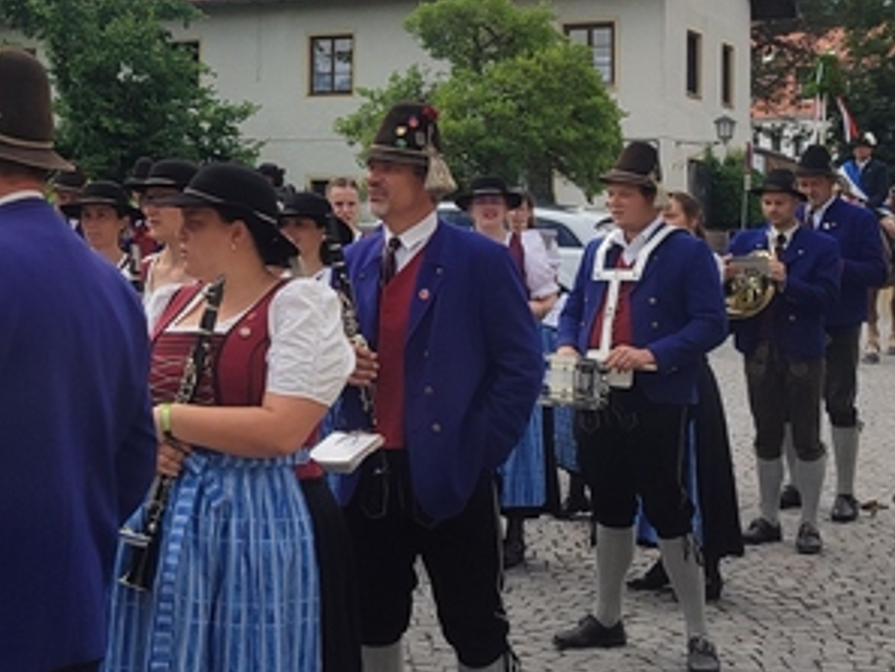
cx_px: 96
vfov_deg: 23.1
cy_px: 81
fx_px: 1604
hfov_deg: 29.9
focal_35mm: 62
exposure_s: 1/1192
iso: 50
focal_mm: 5.89
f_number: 1.89
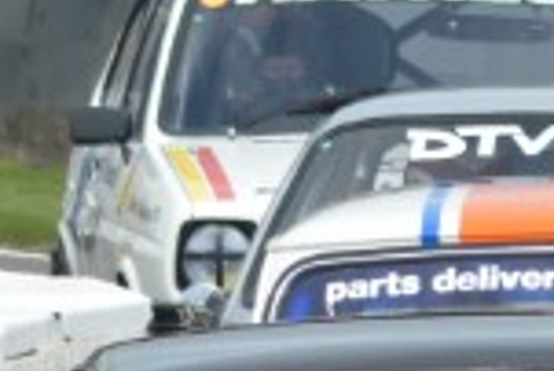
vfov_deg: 1.1
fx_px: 19783
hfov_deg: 1.6
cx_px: 279
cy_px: 534
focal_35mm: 1284
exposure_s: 1/500
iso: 400
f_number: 10
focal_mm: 185
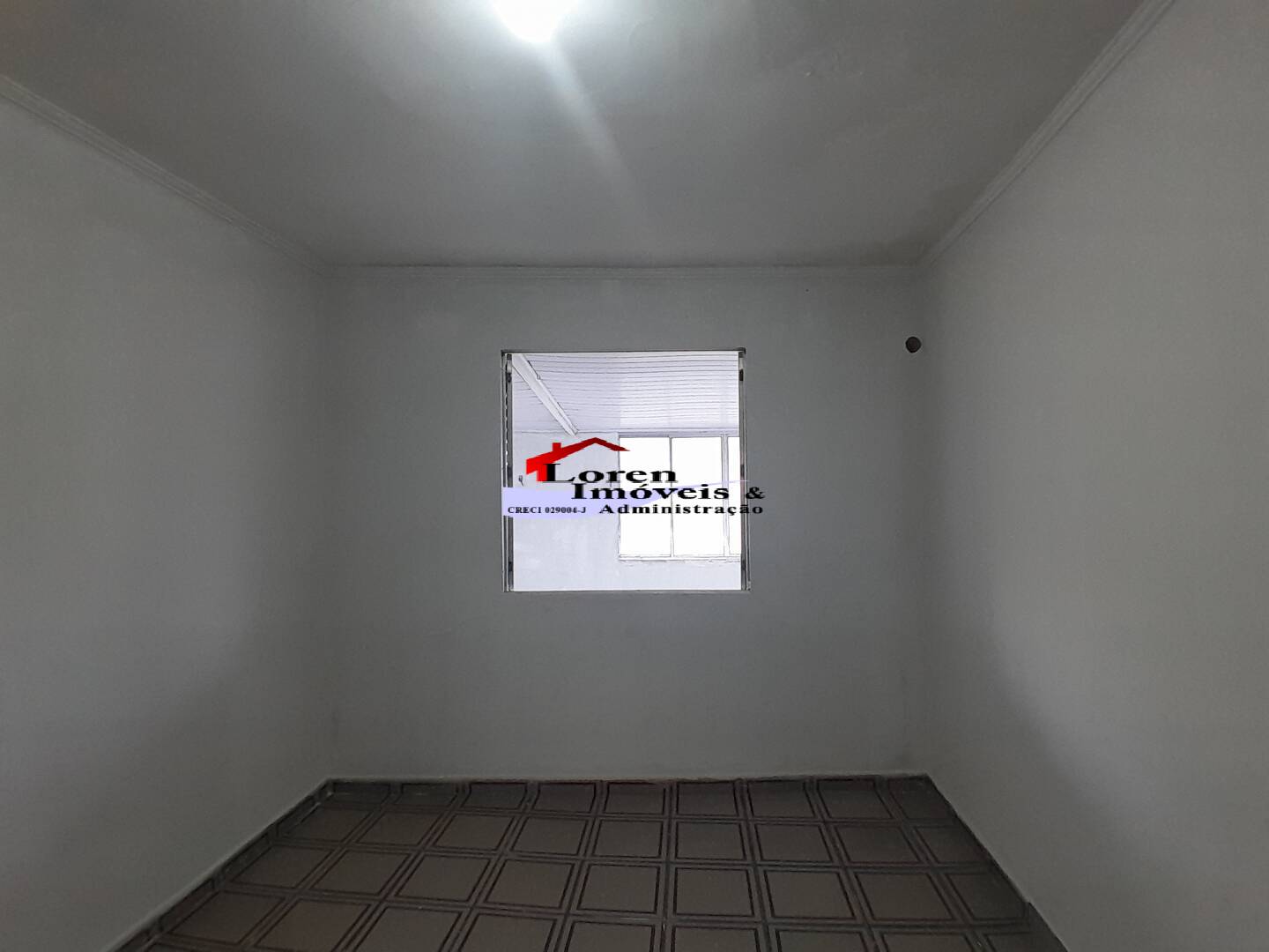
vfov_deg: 74.7
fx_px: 623
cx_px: 634
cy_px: 476
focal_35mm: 17
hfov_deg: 91.0
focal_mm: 1.46
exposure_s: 1/40
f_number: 2.2
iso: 100
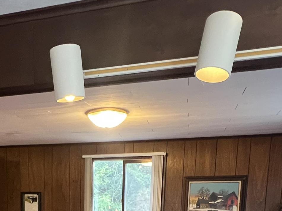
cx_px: 71
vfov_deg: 29.0
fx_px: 342
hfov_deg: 43.4
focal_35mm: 42
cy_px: 262
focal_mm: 1.57
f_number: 1.8
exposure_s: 1/60
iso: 500
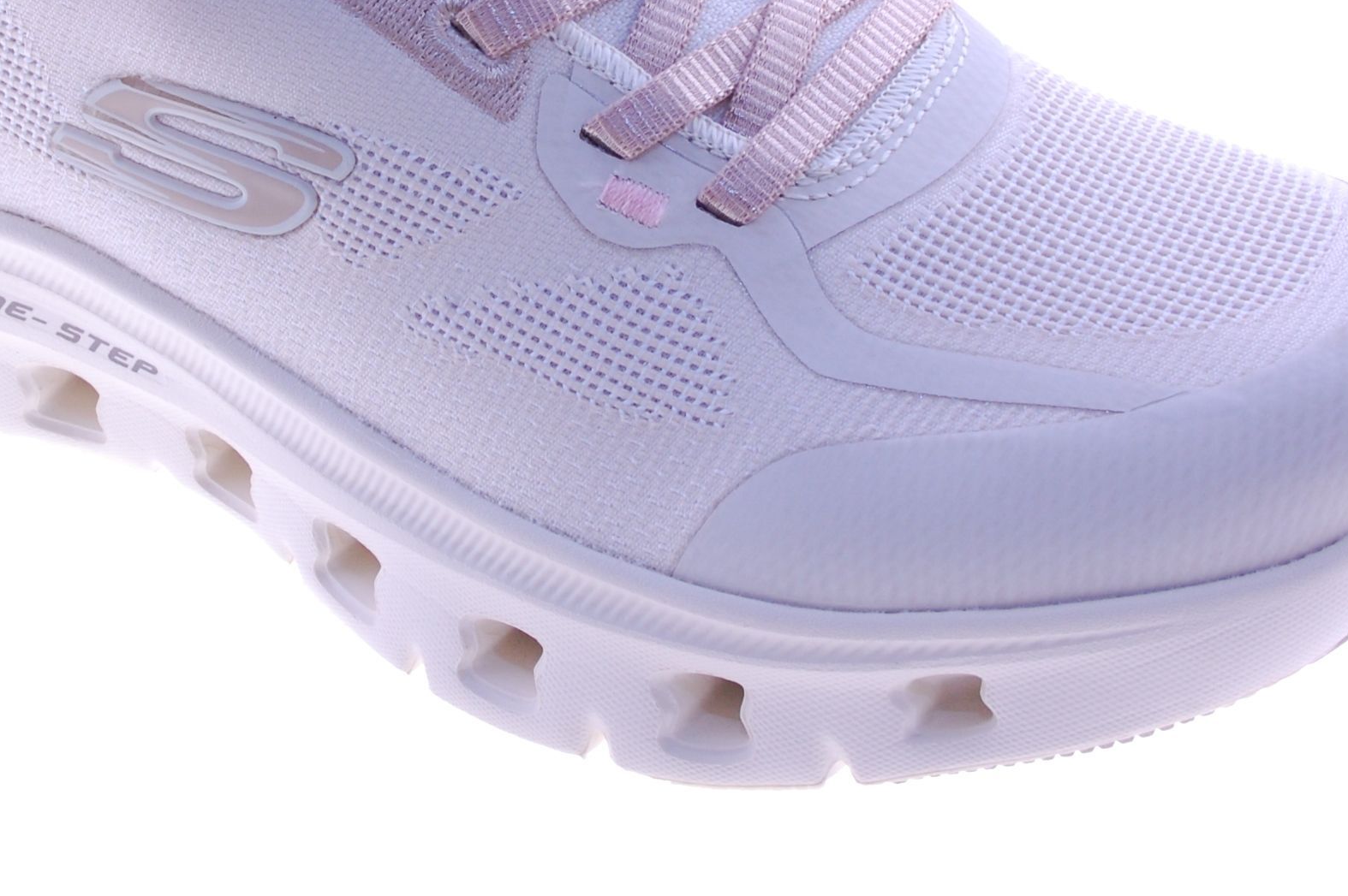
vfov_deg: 15.7
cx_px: 410
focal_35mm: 86
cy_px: 101
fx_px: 3218
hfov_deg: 23.5
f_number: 13
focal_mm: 30
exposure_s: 1/30
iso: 800
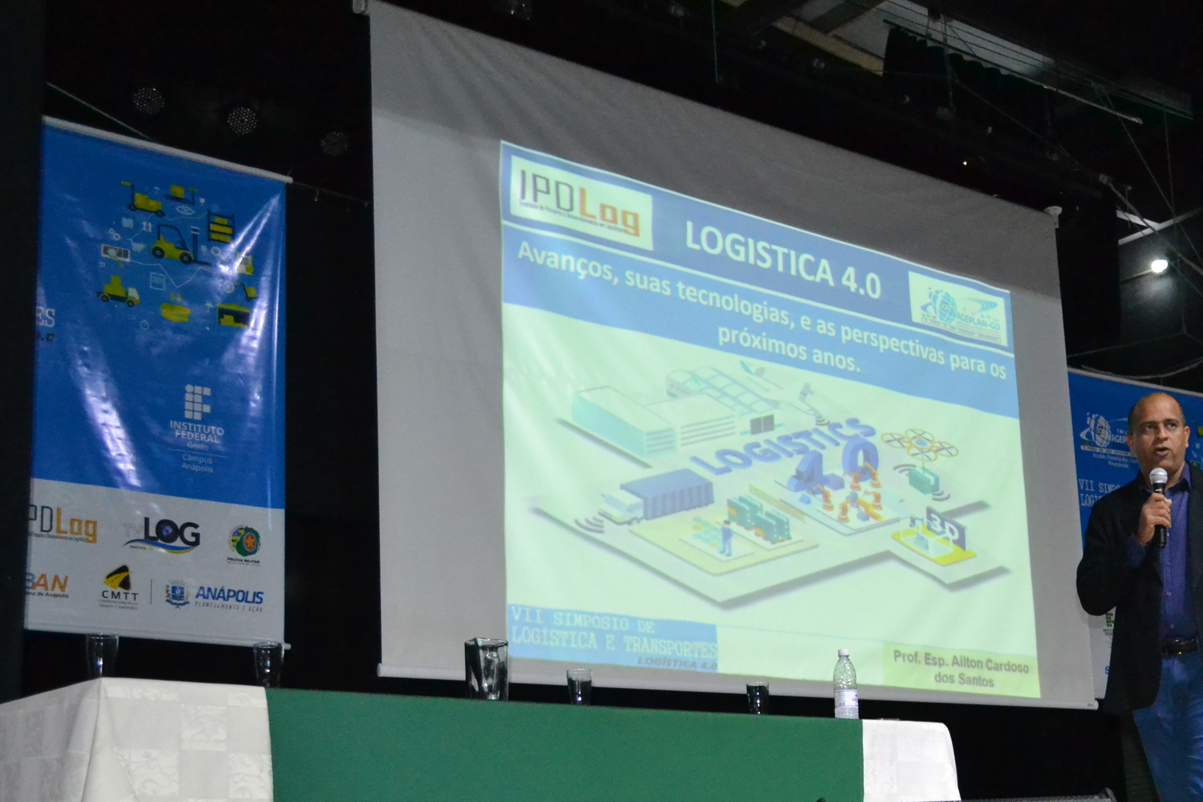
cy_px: 605
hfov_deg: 35.8
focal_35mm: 54
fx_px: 1804
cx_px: 937
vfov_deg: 24.8
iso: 3200
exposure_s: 1/60
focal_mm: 22
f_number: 4
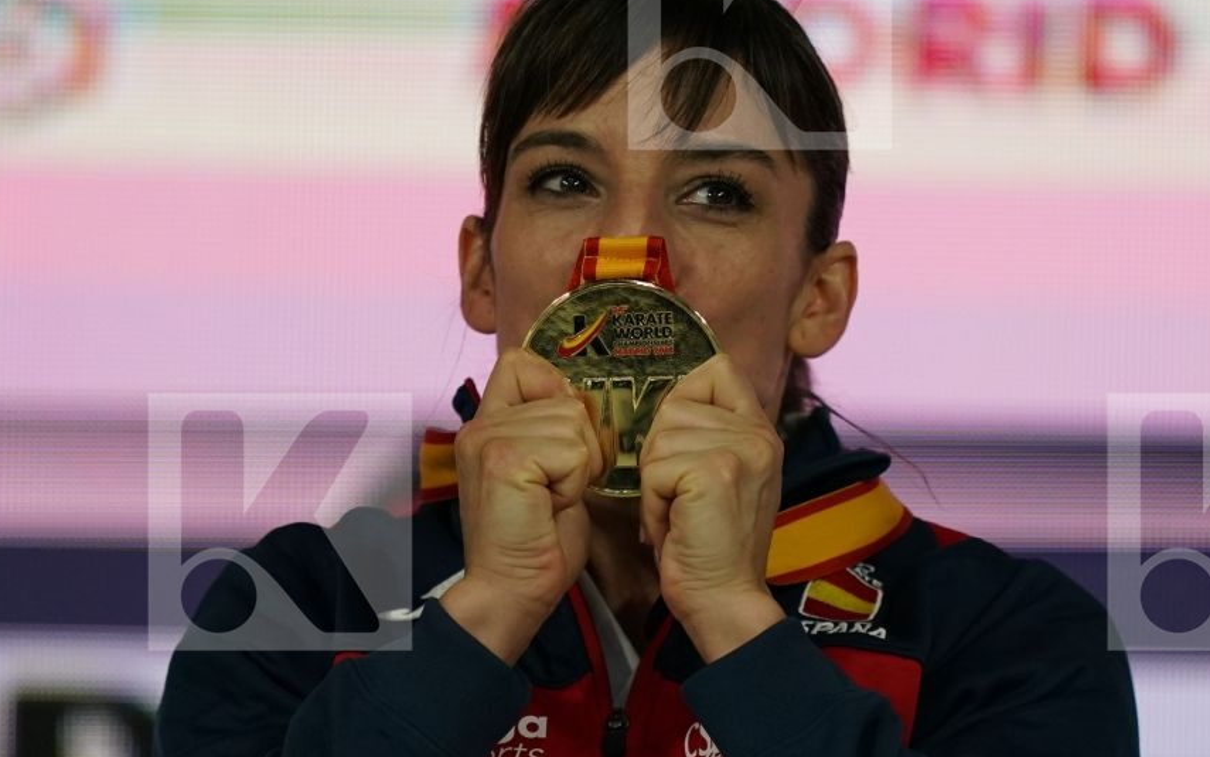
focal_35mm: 858
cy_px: 522
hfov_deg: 2.4
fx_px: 28303
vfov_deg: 1.5
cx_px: 760
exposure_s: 1/500
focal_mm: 400
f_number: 2.8
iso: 2000
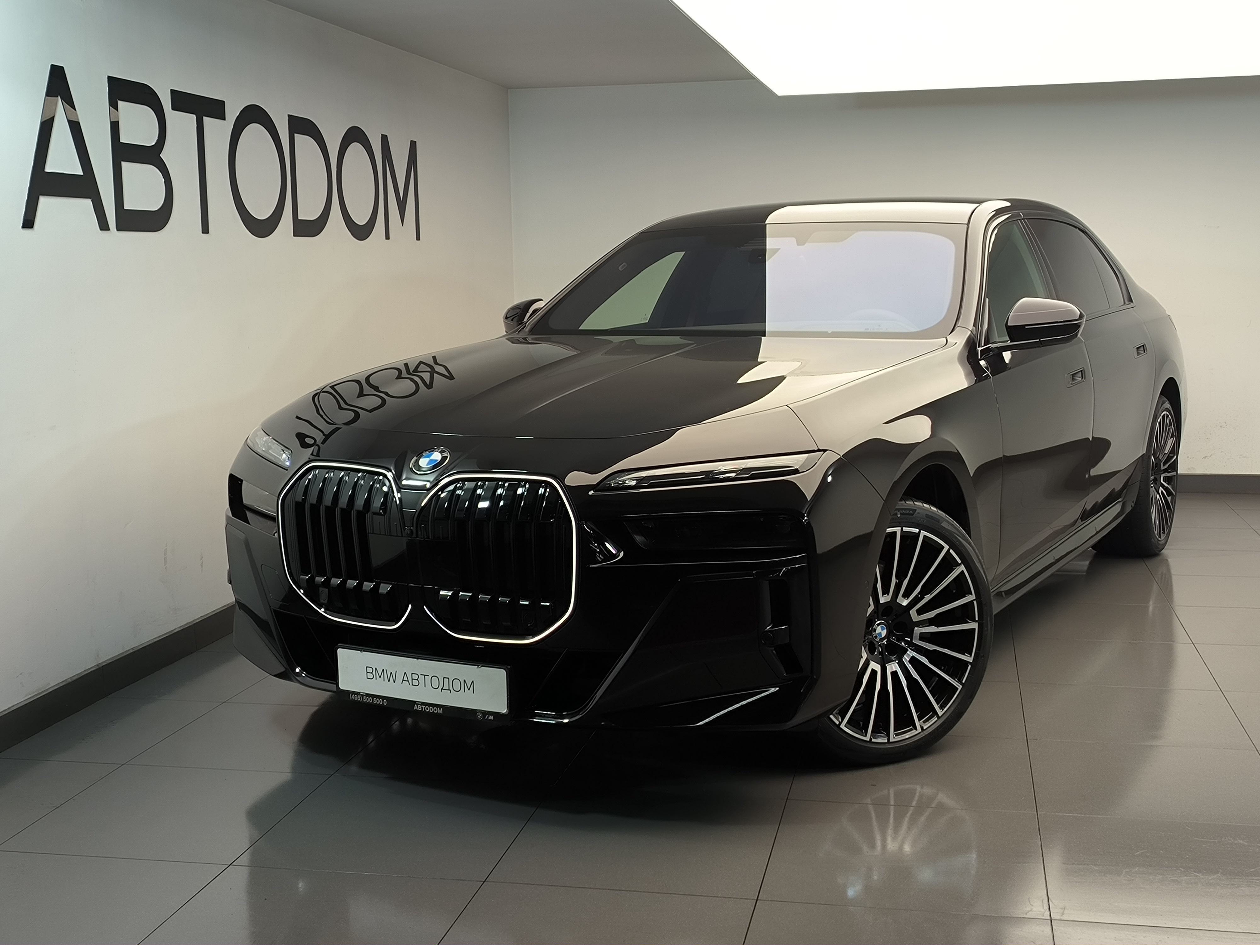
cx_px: 630
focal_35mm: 24
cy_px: 472
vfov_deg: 56.8
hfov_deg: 71.6
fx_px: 874
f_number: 1.7
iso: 73
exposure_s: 1/100
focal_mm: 5.24
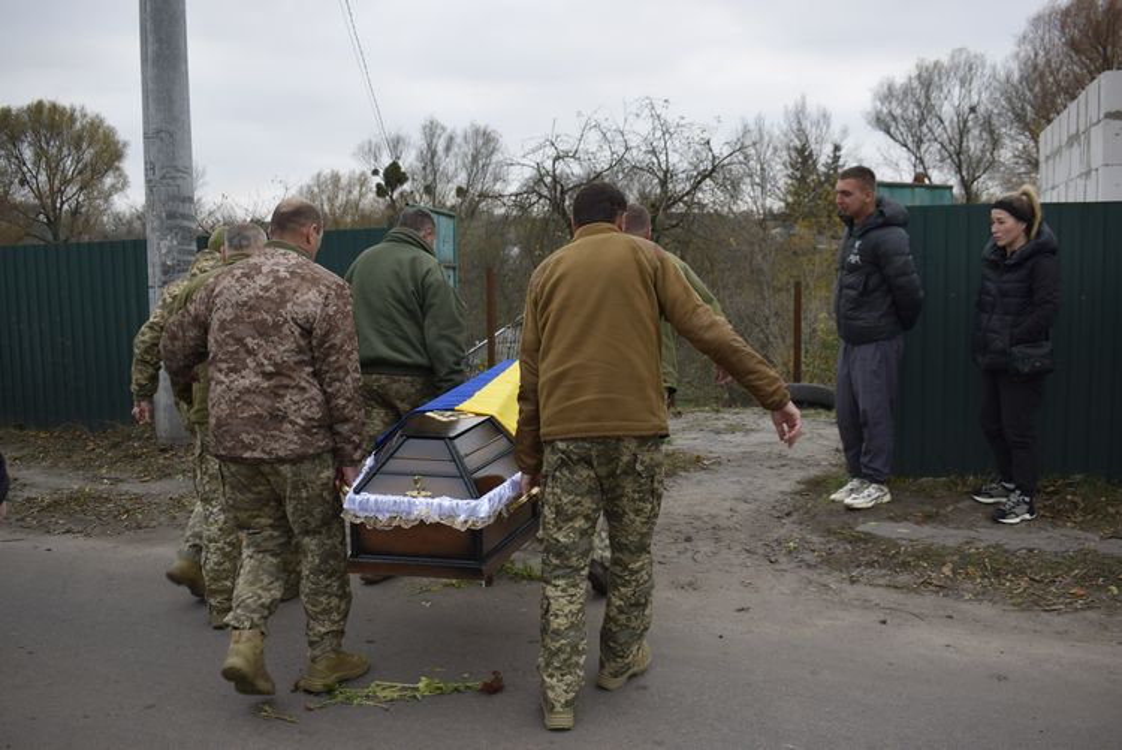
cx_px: 561
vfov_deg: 40.0
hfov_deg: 57.2
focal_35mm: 33
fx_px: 1029
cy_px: 375
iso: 400
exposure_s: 1/125
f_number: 5.6
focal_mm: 22
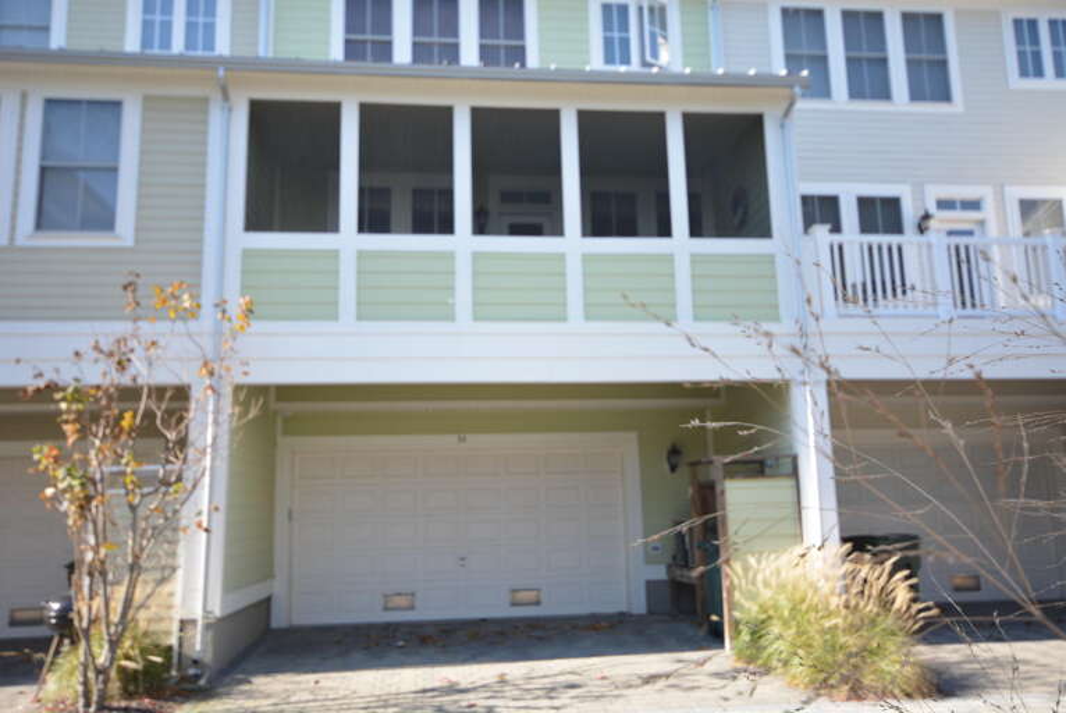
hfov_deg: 61.9
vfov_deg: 43.7
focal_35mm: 30
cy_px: 356
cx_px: 533
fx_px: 889
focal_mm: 20
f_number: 6.3
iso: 200
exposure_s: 1/160
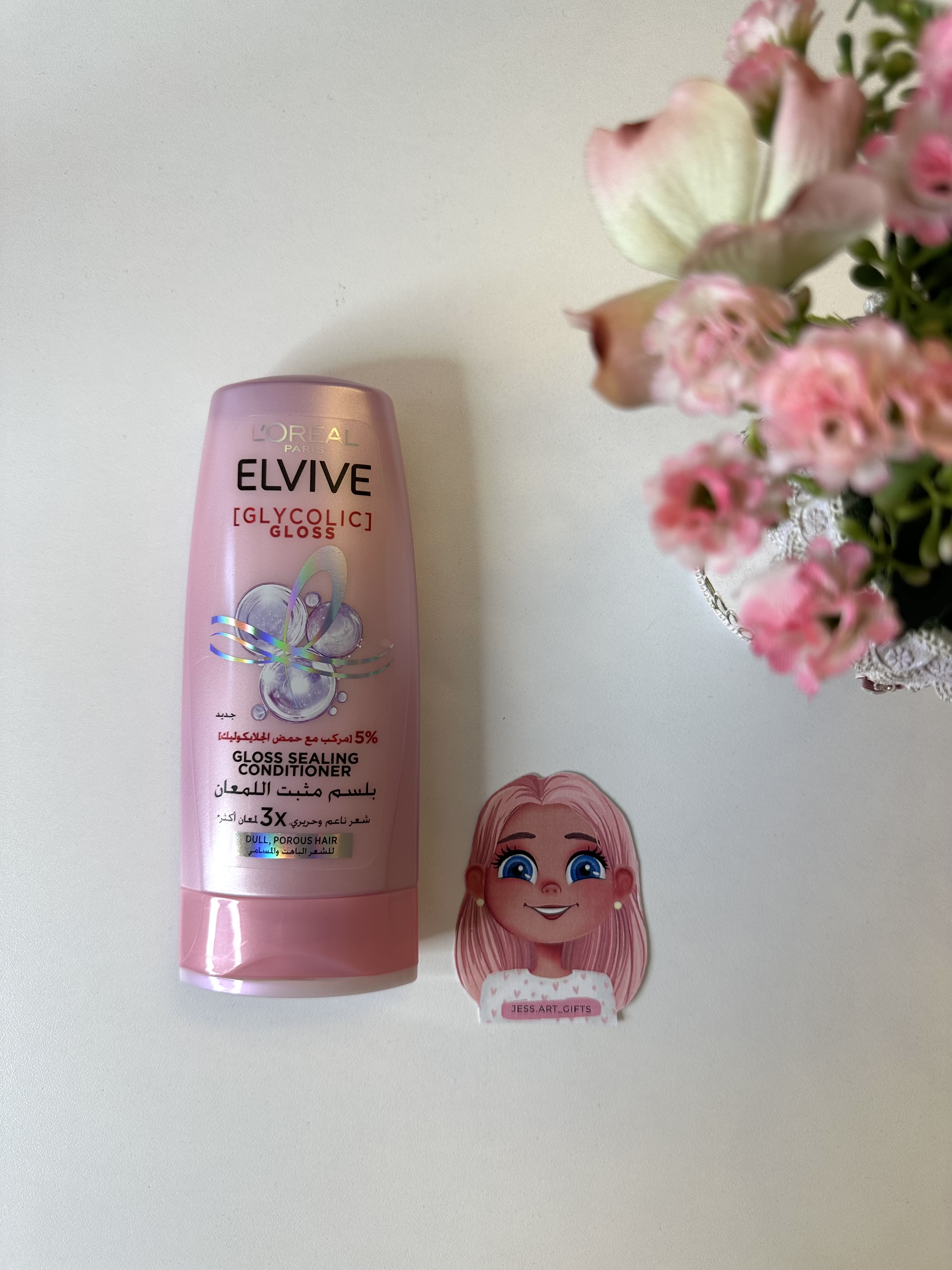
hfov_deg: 56.8
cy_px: 635
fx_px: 880
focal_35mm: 24
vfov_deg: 71.6
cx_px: 476
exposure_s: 1/121
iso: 80
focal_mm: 6.86
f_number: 1.78
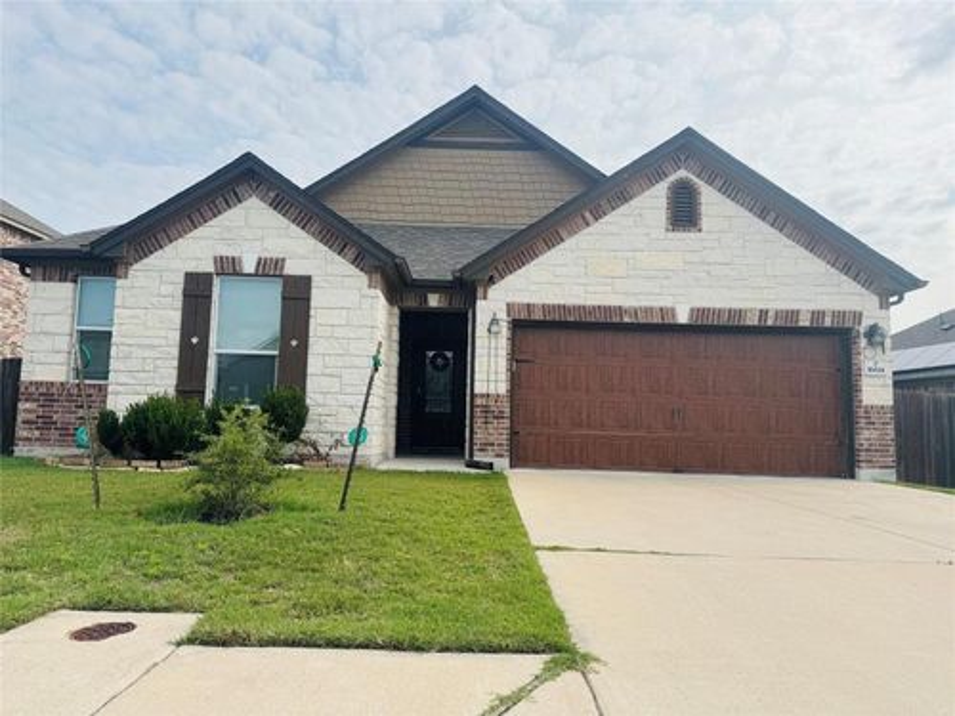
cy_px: 358
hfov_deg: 71.6
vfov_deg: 56.8
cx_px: 478
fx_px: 662
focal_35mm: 24
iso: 80
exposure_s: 1/4608
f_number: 1.78
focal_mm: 6.76
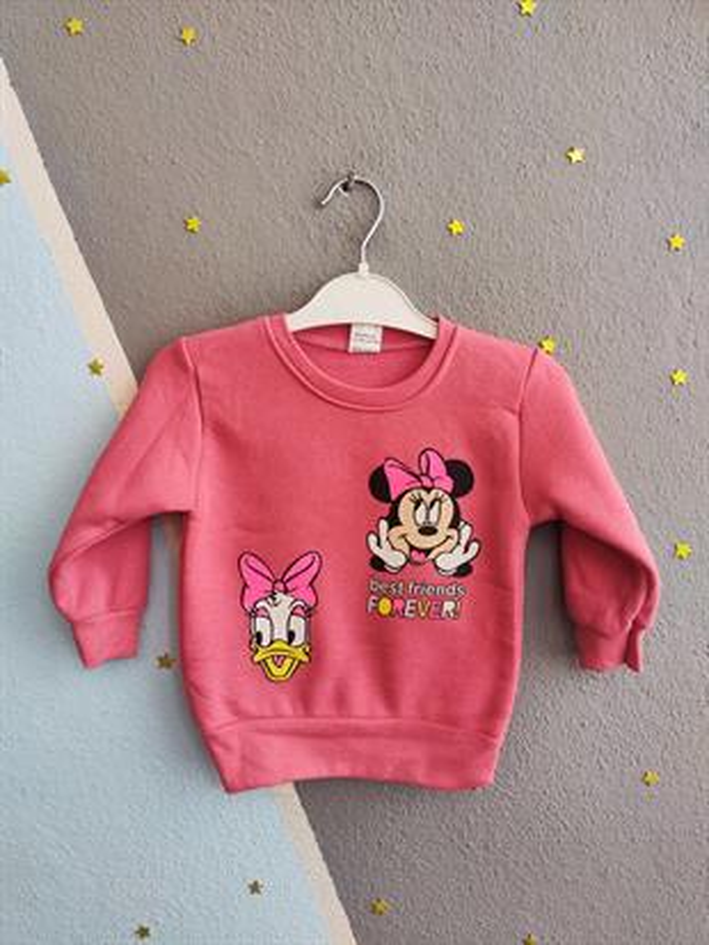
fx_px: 655
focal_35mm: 24
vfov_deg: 71.6
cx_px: 354
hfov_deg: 56.8
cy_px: 472
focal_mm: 5.59
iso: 152
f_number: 1.88
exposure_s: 1/100
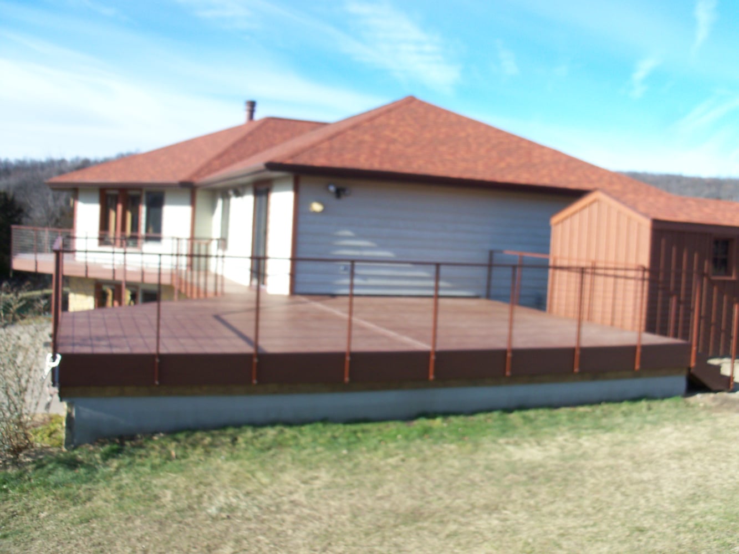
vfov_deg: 40.7
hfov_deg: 52.6
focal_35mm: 35
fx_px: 747
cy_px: 277
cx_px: 370
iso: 64
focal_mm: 6.3
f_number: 3
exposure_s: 1/500
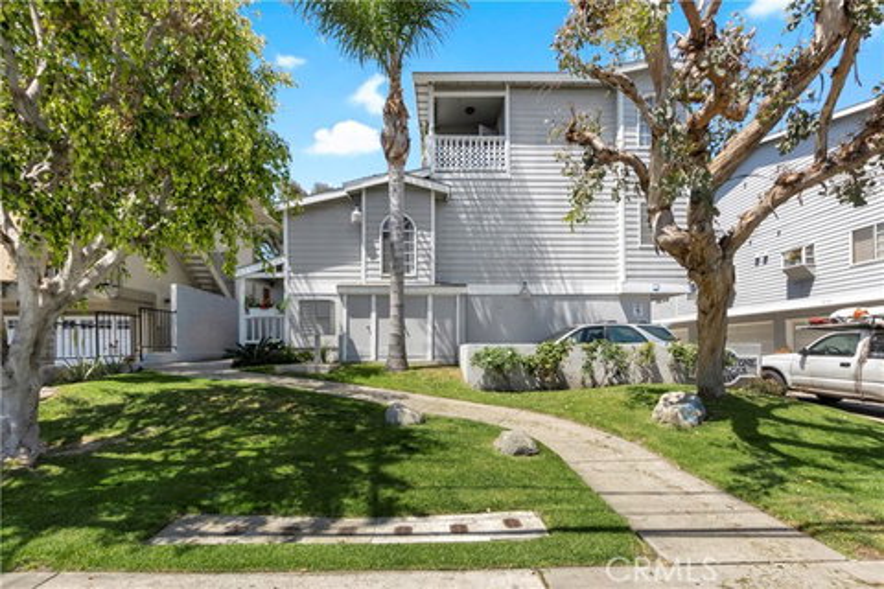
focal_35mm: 15
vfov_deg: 77.3
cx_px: 442
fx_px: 368
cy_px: 294
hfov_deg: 100.4
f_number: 10
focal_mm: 10
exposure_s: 1/400
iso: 250
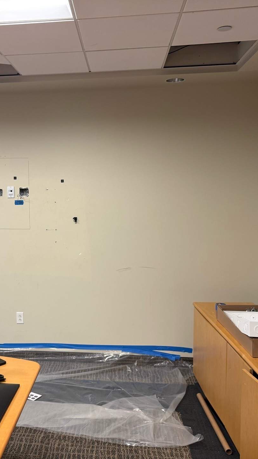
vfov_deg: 56.6
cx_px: 60
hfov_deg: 33.0
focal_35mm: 35
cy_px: 230
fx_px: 426
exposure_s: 1/60
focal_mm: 6.76
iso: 160
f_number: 1.78
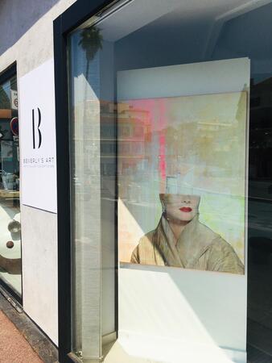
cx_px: 136
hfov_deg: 48.3
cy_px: 182
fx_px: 304
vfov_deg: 61.6
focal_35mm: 29
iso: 25
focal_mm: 4.15
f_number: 2.2
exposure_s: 1/2137
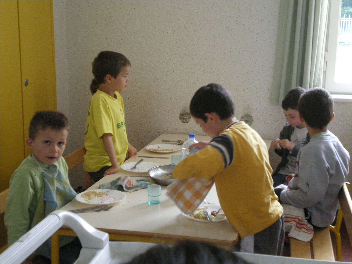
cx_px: 176
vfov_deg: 24.8
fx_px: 600
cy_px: 132
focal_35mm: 59
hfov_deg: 32.7
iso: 500
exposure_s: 1/60
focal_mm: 10.3
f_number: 4.2
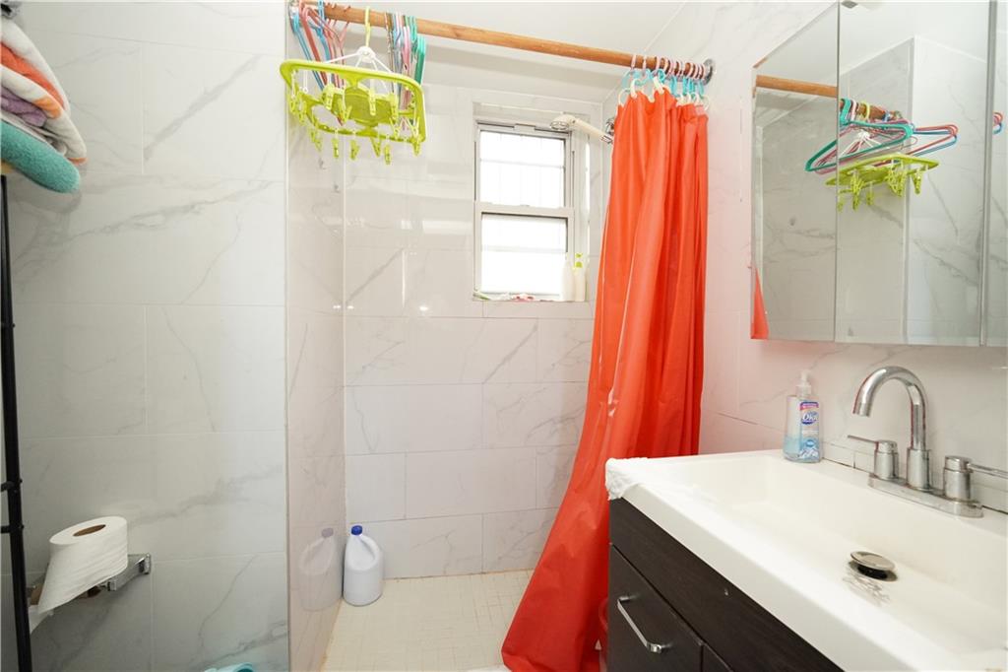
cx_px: 504
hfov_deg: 100.4
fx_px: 420
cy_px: 336
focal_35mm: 15
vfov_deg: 77.3
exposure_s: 1/125
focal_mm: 10
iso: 2500
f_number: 4.5
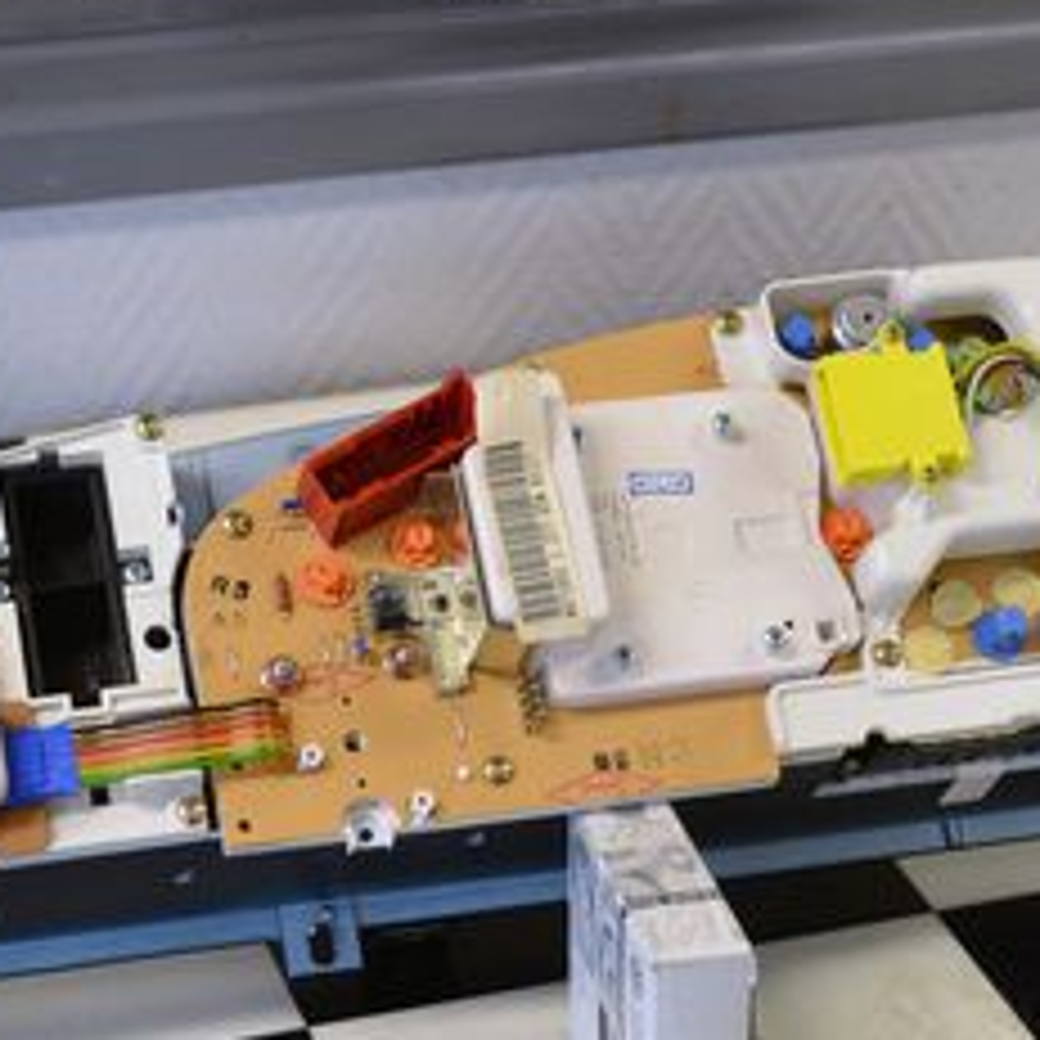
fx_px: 3127
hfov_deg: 18.9
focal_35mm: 92
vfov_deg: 18.9
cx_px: 441
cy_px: 534
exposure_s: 1/6
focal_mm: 26
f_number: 4.2
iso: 100
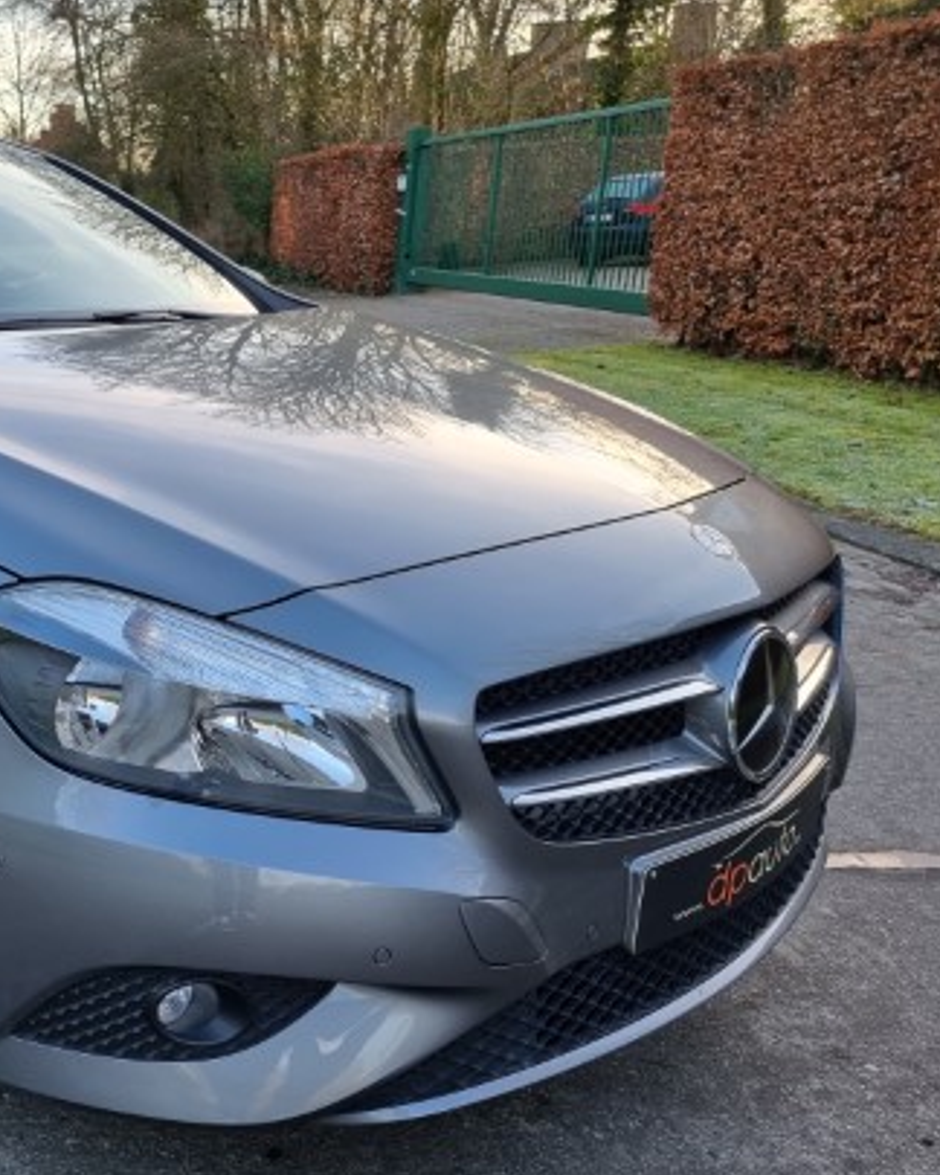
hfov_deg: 36.7
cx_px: 38
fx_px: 1287
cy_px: 647
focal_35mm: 37
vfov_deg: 49.0
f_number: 1.8
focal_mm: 6.7
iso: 50
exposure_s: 1/100
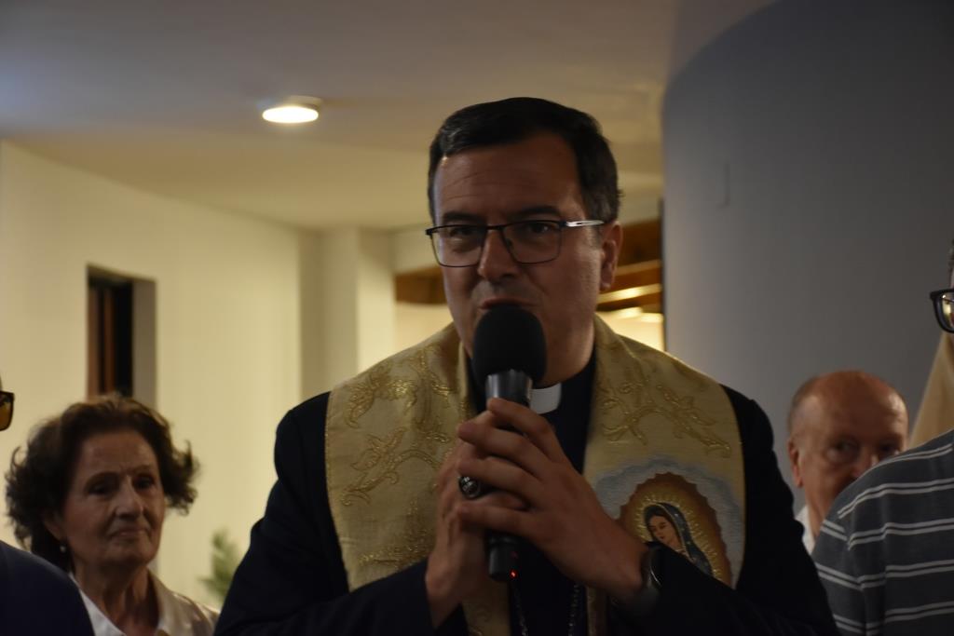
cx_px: 477
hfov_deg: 26.0
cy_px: 318
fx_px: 2067
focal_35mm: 78
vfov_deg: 17.5
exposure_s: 1/10
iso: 1250
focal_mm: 52
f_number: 4.8
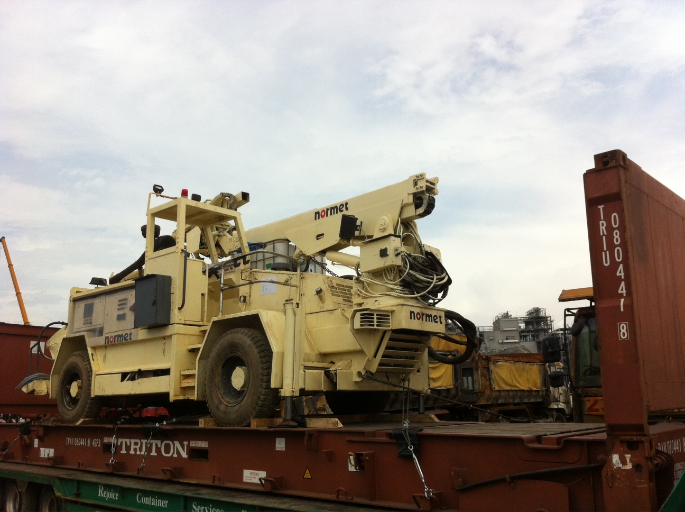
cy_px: 256
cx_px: 342
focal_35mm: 35
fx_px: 692
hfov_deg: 52.7
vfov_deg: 40.6
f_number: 2.8
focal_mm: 3.85
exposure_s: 1/2011
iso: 80
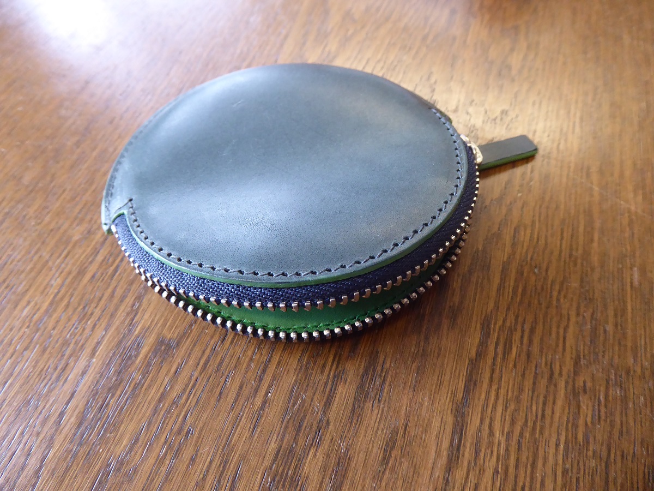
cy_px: 246
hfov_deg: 69.4
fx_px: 472
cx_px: 327
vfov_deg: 54.9
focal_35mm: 25
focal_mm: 4.3
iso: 400
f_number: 3.3
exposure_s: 1/30
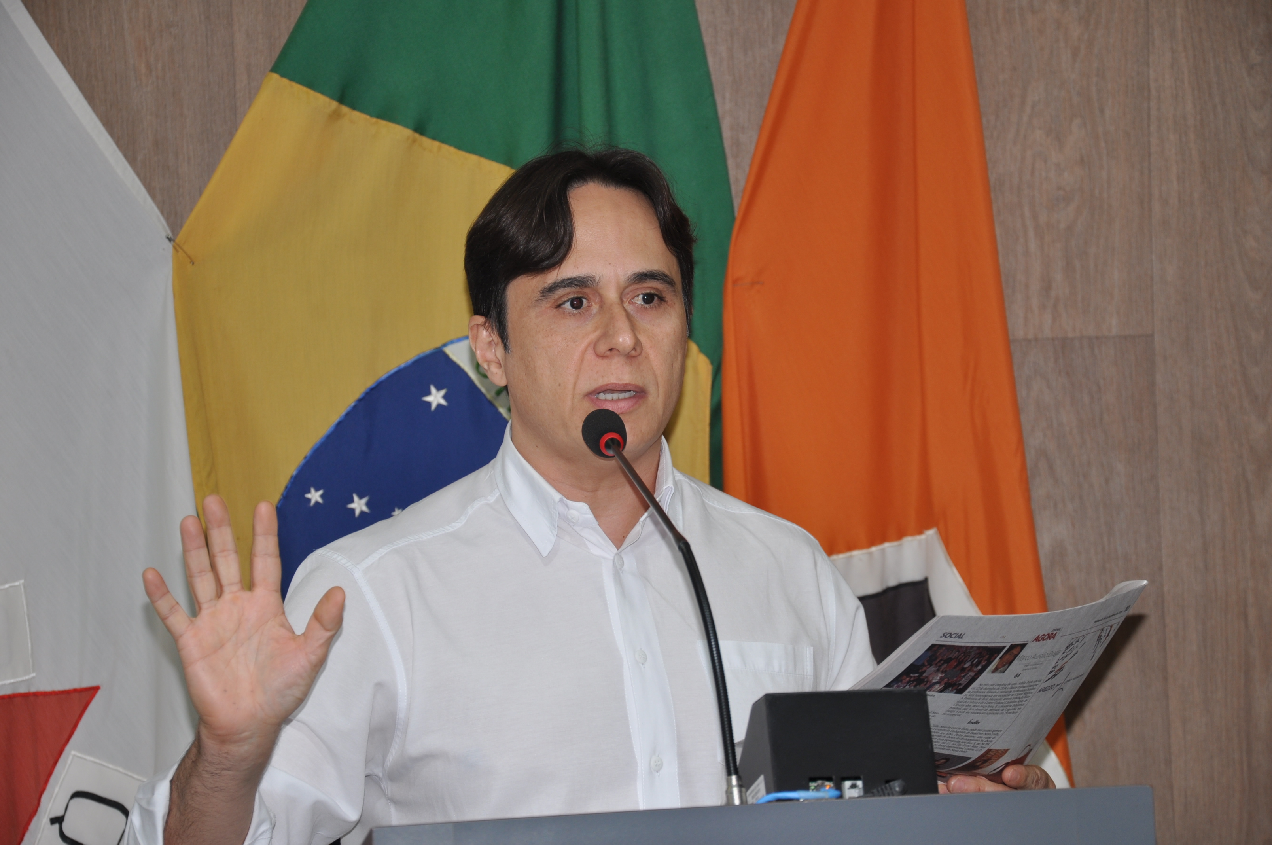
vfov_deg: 12.1
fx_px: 3970
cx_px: 636
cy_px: 422
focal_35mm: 112
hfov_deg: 18.2
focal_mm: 75
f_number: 5.3
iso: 200
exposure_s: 1/60
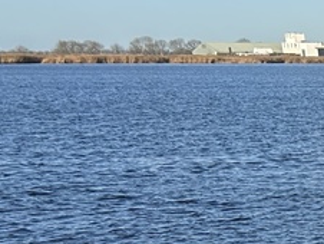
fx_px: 1293
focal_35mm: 138
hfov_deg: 11.7
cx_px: 781
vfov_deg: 10.1
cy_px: 462
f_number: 1.5
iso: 50
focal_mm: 5.7
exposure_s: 1/4115
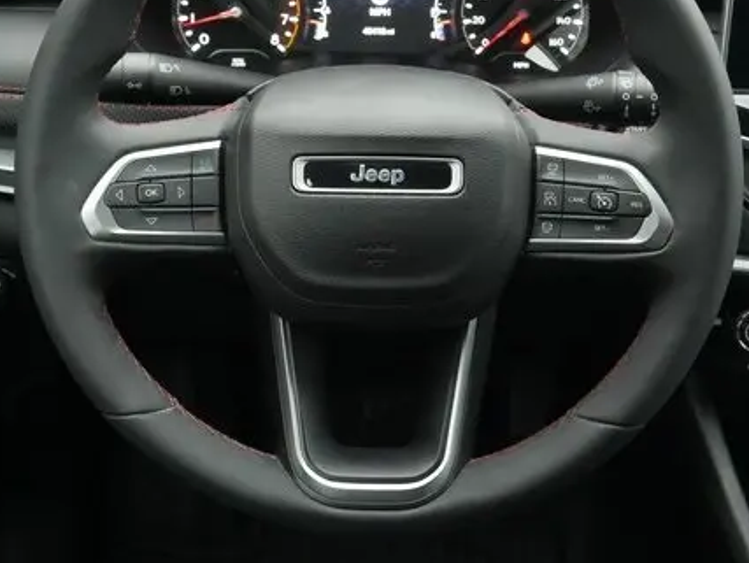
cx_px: 367
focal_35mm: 60
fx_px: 1299
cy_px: 171
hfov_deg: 32.2
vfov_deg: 24.3
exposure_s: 1/60
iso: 3200
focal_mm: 20
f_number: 5
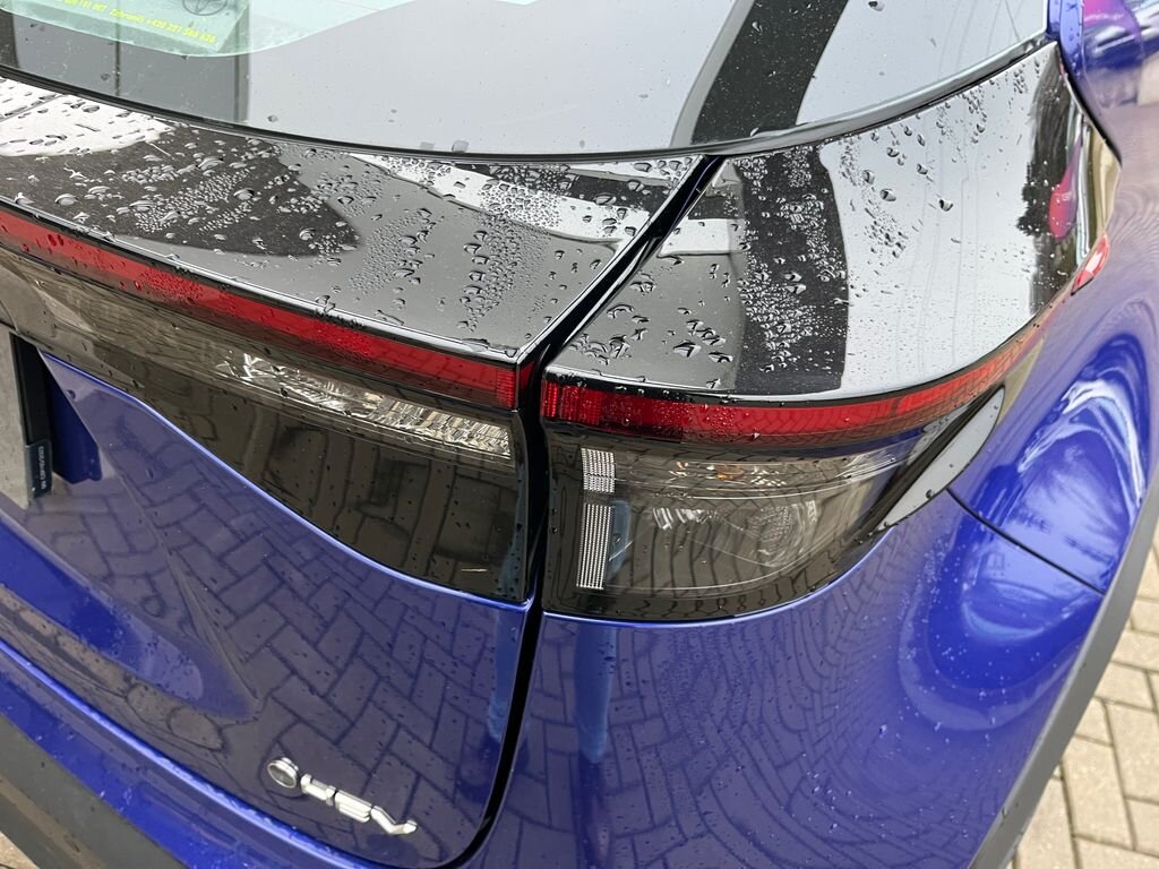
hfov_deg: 67.3
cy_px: 434
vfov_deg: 53.1
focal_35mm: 26
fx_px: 871
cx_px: 580
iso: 125
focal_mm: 5.1
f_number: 1.6
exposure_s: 1/79
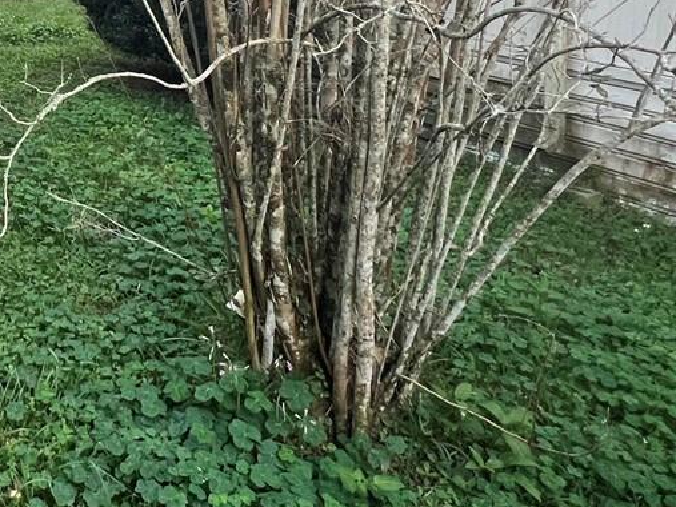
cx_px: -49
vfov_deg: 31.0
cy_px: -59
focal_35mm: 41
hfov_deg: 38.7
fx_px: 800
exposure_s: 1/99
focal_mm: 1.57
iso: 125
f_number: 1.8
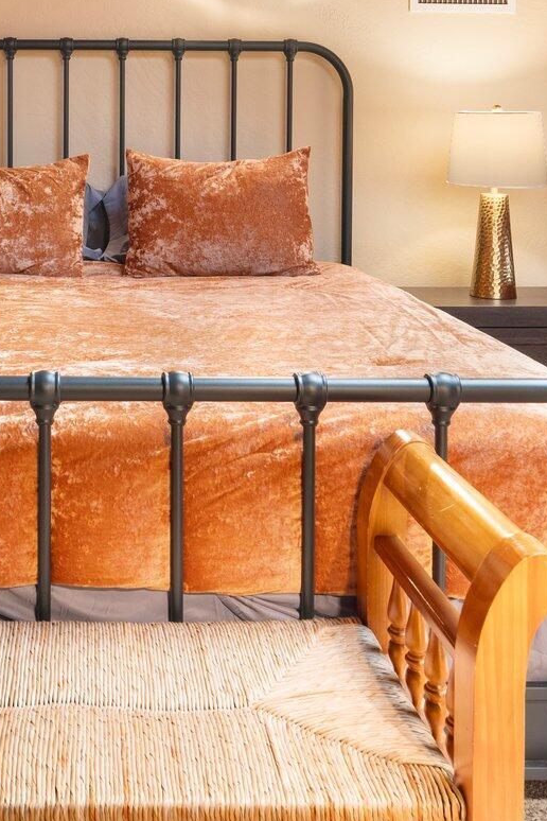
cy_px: 141
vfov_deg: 40.4
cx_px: 86
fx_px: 1056
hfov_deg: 28.2
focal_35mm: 46
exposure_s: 1.3
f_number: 8
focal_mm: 17.5
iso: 400
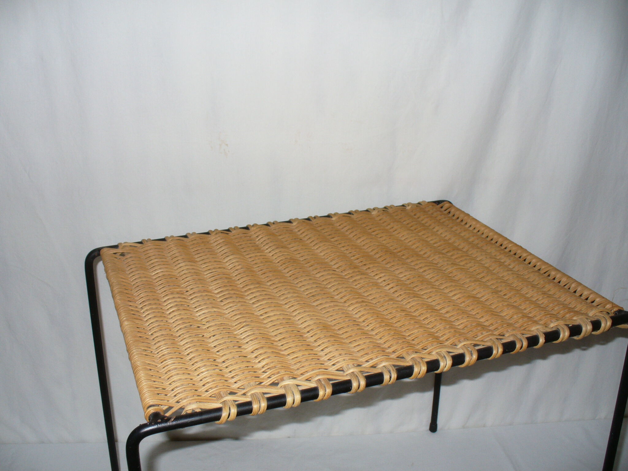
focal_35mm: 37
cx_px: 314
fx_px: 671
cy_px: 236
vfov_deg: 38.7
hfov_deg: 50.1
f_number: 2.8
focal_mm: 6.1
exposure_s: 1/30
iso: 80
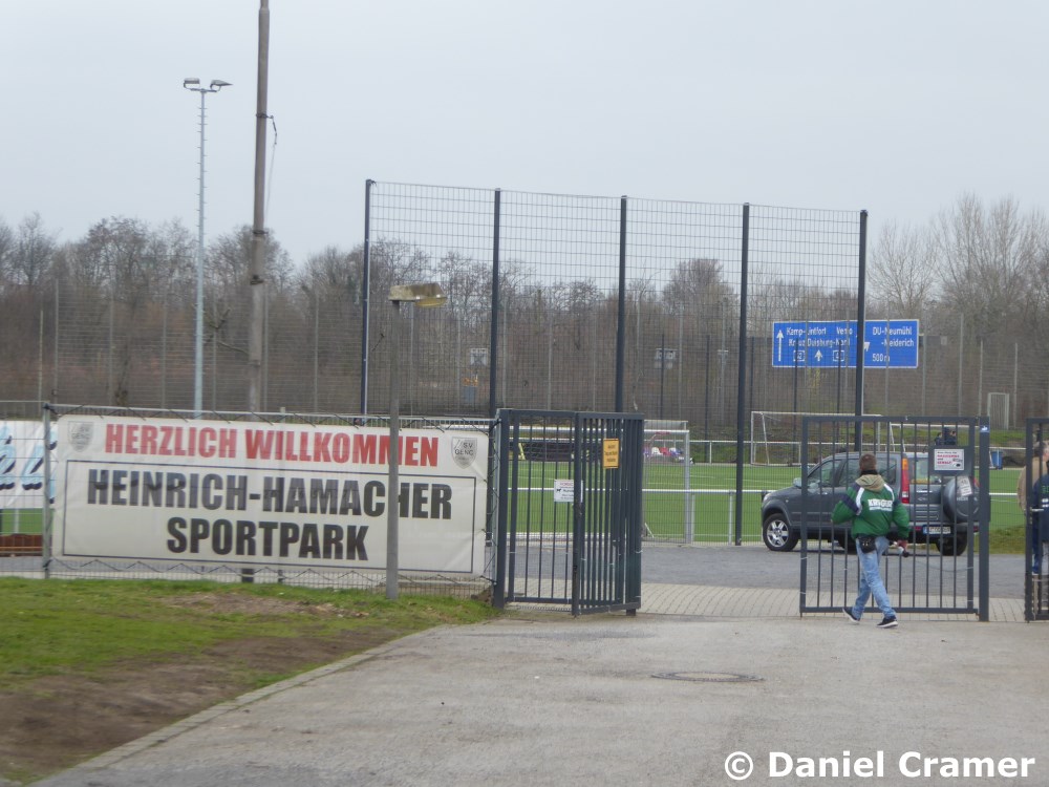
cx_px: 524
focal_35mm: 98
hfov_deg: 20.0
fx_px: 2970
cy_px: 394
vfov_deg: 15.1
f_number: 5
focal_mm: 17.5
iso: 80
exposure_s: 1/60
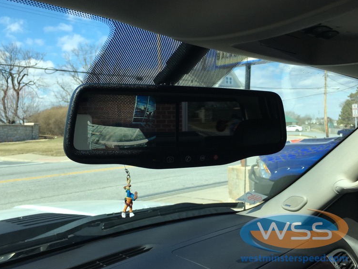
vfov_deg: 45.4
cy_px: 134
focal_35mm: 31
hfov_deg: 58.3
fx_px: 321
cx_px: 171
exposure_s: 1/630
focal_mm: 4.15
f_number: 2.2
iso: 25
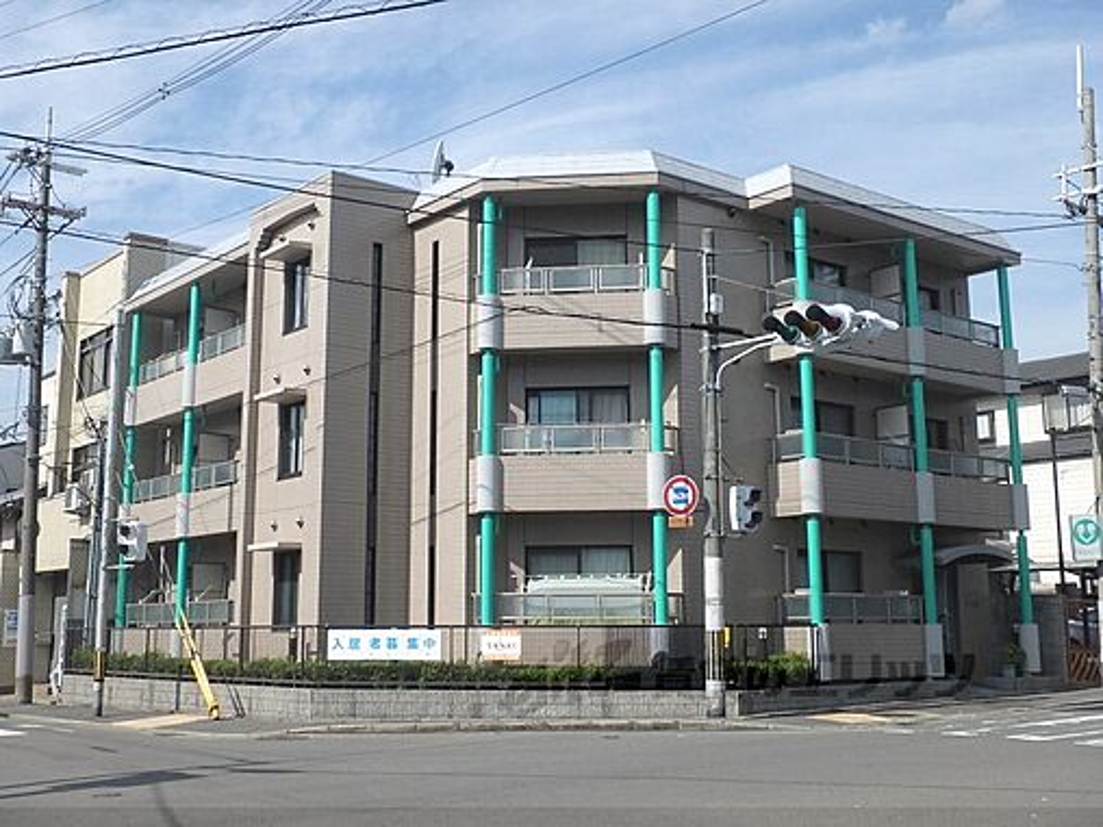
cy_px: 414
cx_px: 552
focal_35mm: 39
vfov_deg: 36.8
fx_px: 1243
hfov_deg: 47.9
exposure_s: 1/800
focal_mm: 6.9
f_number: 5.1
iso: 125
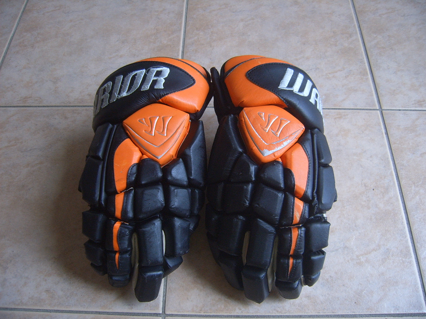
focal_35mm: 35
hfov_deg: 52.6
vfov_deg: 40.7
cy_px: 160
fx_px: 431
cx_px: 213
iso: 100
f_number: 2.8
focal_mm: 5.8
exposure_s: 1/30
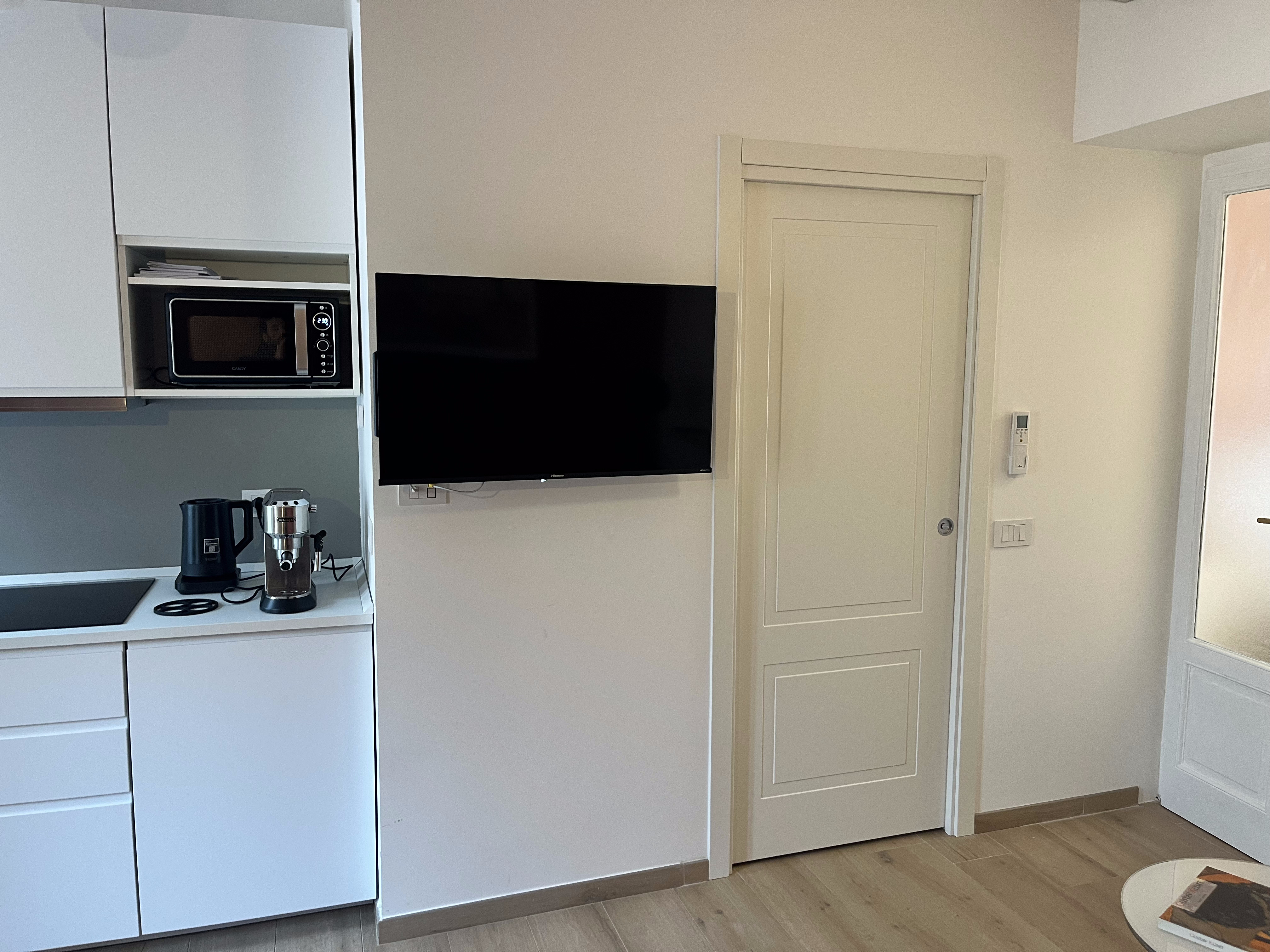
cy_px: 476
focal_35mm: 26
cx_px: 635
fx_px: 954
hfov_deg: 67.3
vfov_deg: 53.1
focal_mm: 5.1
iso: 100
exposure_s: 1/50
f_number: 1.6
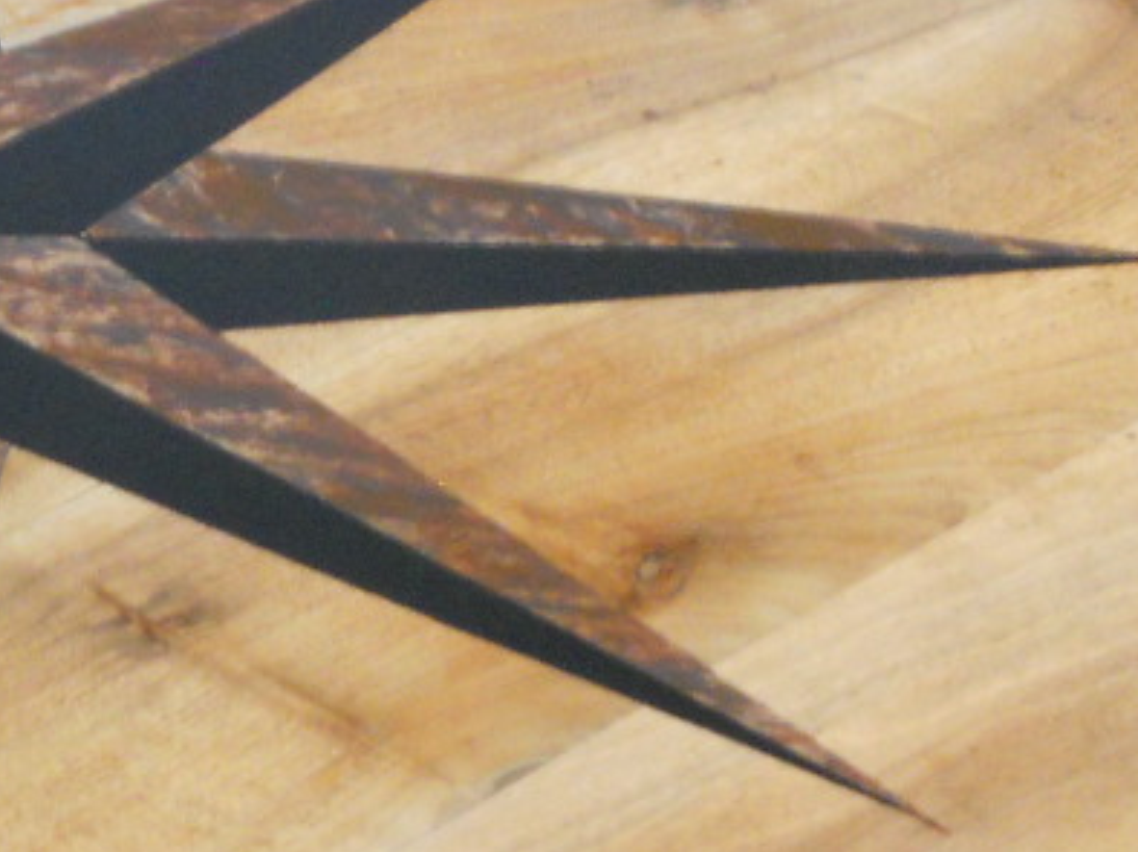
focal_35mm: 169
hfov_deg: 11.4
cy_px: 523
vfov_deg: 8.8
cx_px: -315
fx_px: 5552
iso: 500
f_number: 5.3
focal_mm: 11.7
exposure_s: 1
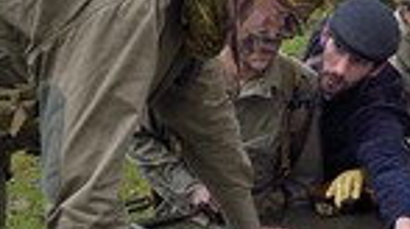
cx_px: 430
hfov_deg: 27.4
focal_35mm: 72
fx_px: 781
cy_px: 145
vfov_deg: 16.6
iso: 1600
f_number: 11
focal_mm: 24
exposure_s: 1/80
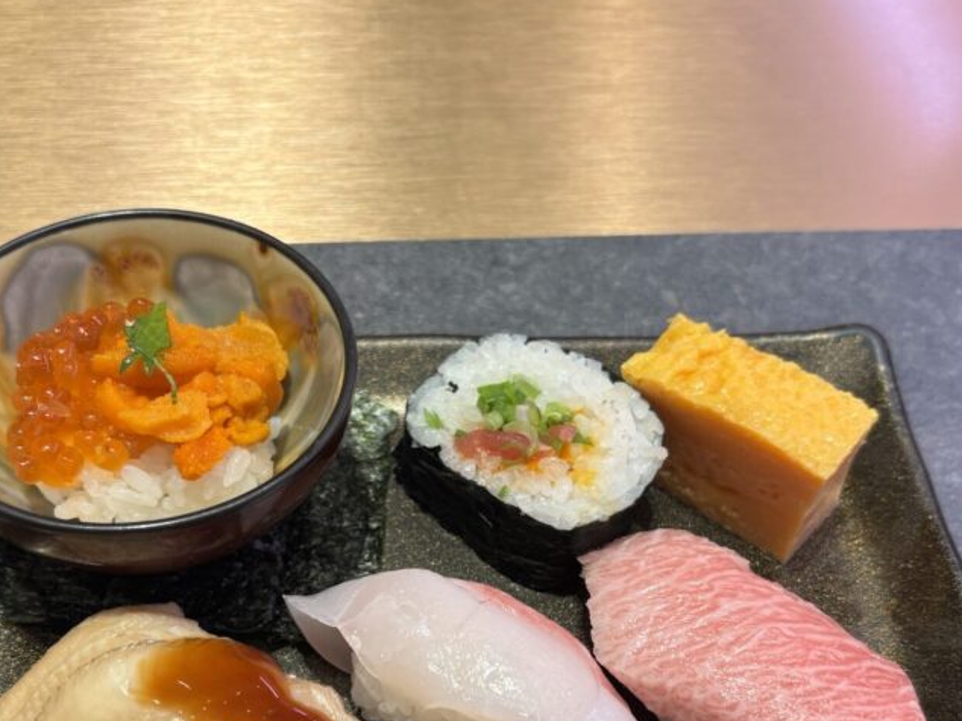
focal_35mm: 42
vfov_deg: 33.6
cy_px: 542
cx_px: 454
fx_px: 1167
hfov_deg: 44.8
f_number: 1.6
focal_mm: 5.96
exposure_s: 1/100
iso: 50
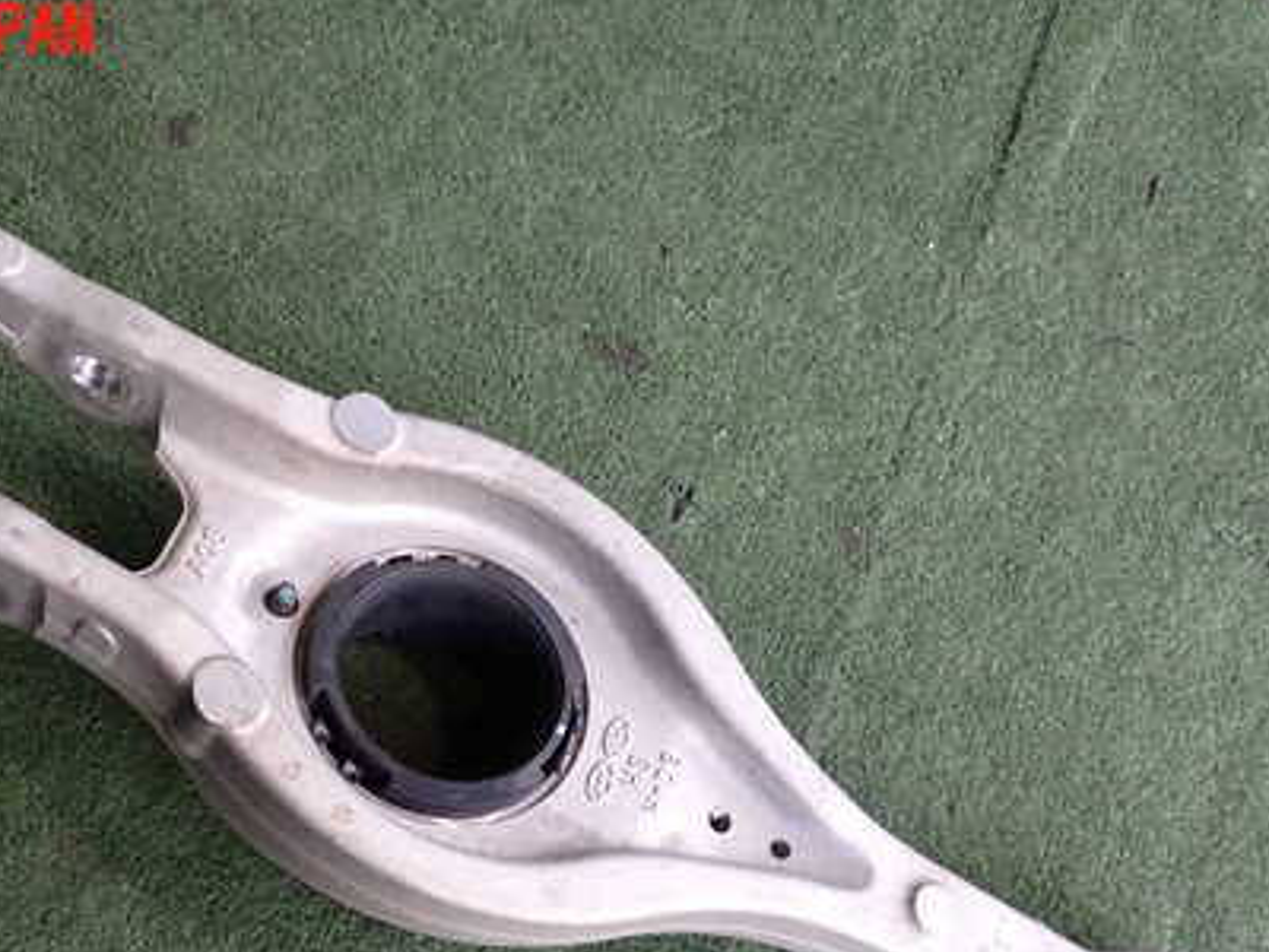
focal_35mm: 45
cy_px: 708
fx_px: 1650
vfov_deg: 31.6
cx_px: 470
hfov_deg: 41.7
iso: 200
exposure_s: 1/100
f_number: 2.3
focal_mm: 5.4
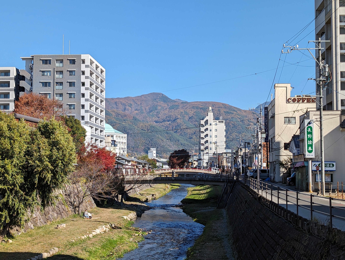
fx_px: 489
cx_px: 172
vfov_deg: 29.7
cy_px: 130
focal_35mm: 49
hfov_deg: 38.9
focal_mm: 6.9
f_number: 1.68
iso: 20
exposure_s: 1/1079
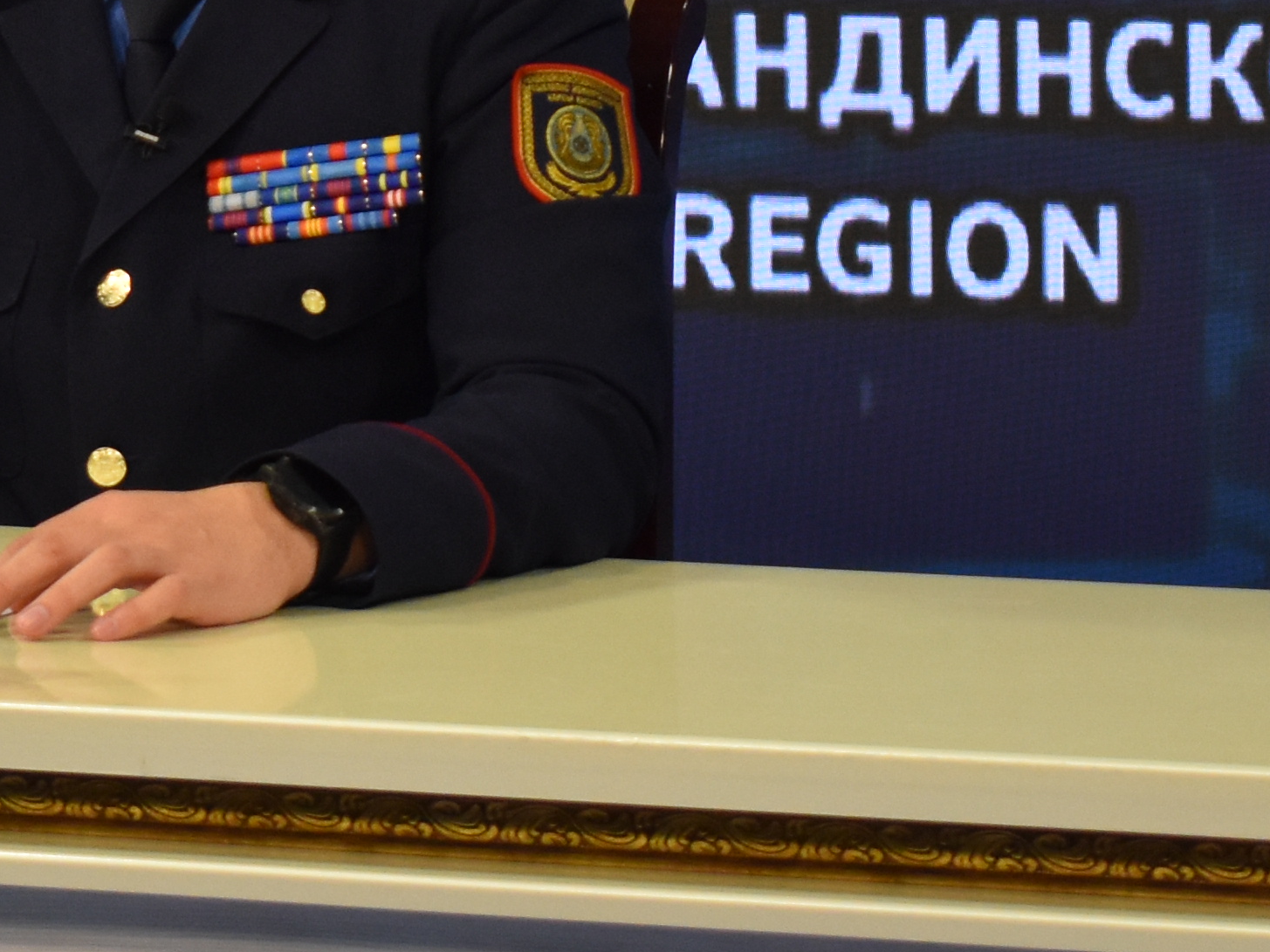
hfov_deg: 8.7
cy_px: -517
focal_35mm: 226
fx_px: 8291
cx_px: 174
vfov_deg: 6.5
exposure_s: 1/125
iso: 1100
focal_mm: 38
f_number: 4.8
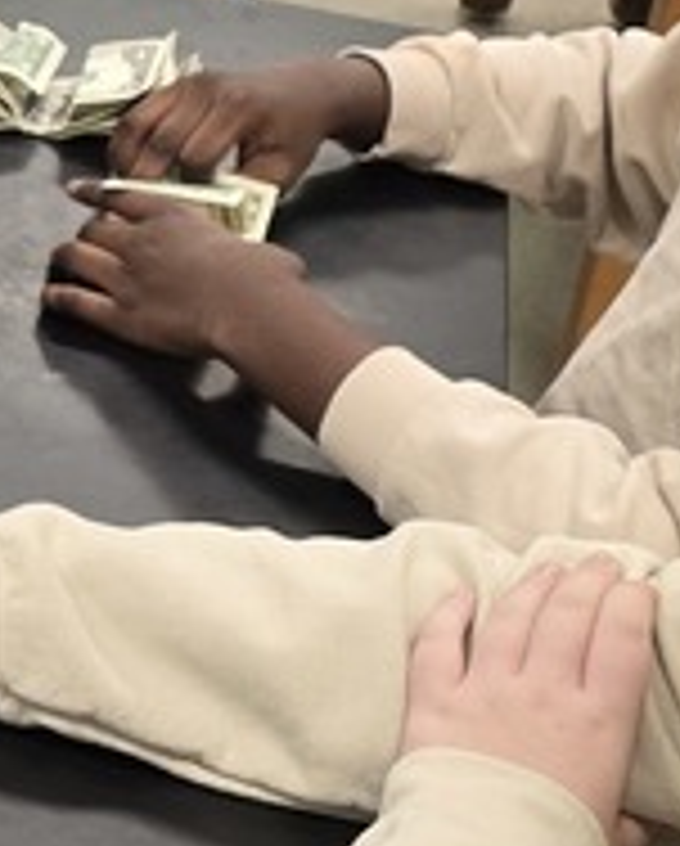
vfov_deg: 15.6
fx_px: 3062
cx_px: -770
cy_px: 166
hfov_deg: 11.2
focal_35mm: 122
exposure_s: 1/120
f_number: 1.7
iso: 320
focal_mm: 6.3
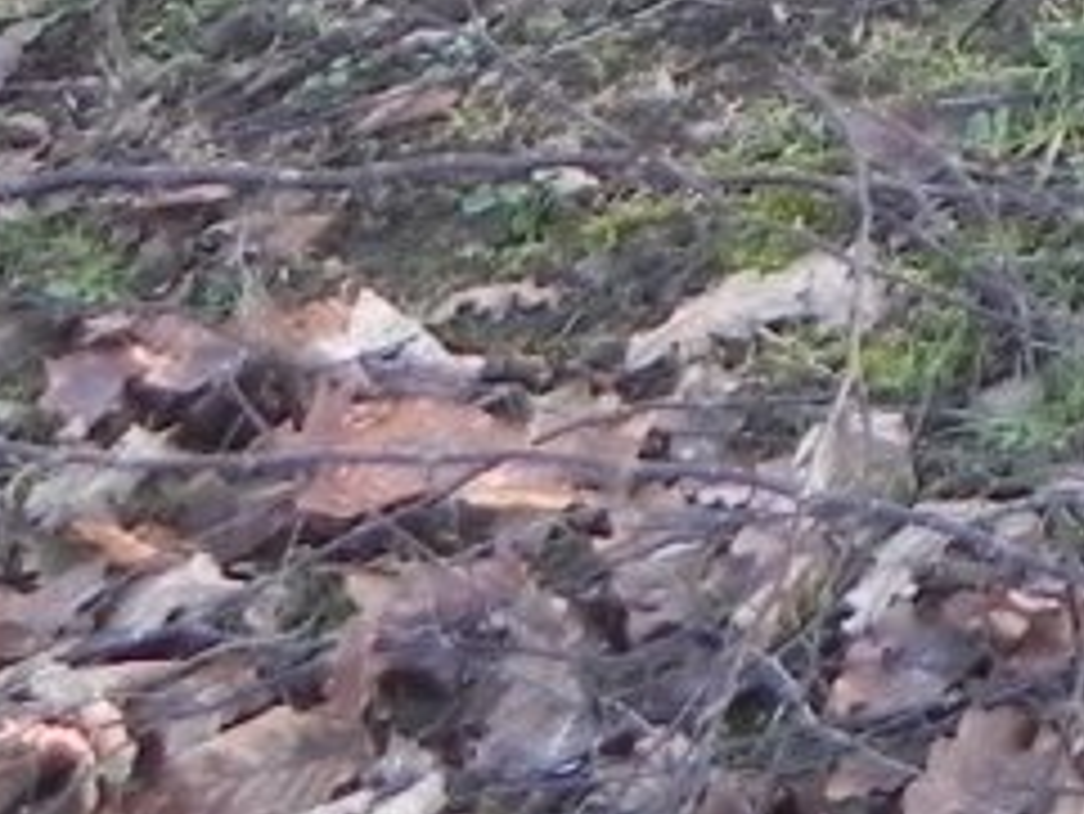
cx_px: 2388
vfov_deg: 8.0
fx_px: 5076
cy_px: -1536
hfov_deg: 10.8
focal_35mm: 162
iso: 160
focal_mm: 4.6
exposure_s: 1/45.3
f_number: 2.8
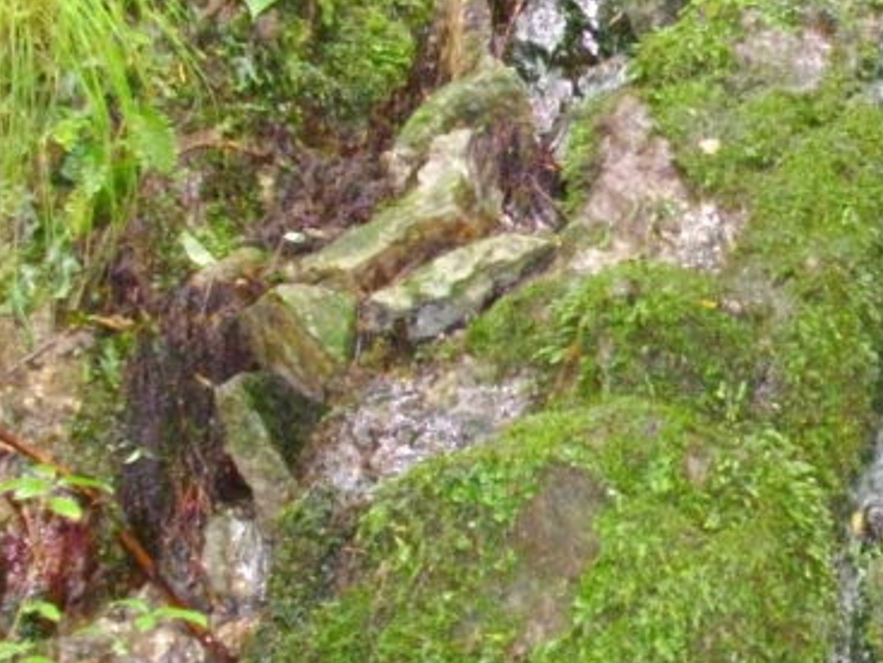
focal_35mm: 103
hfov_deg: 18.7
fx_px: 2627
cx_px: 821
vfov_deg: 14.4
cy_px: 404
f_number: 2.8
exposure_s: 1/50
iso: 630
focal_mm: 6.2
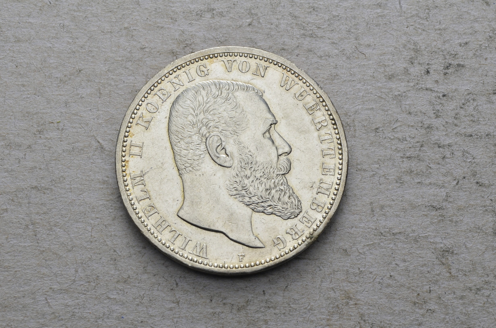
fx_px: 1134
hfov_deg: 24.7
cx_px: 248
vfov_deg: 16.5
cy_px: 164
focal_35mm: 82
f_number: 14
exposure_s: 1/250
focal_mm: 55
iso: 400
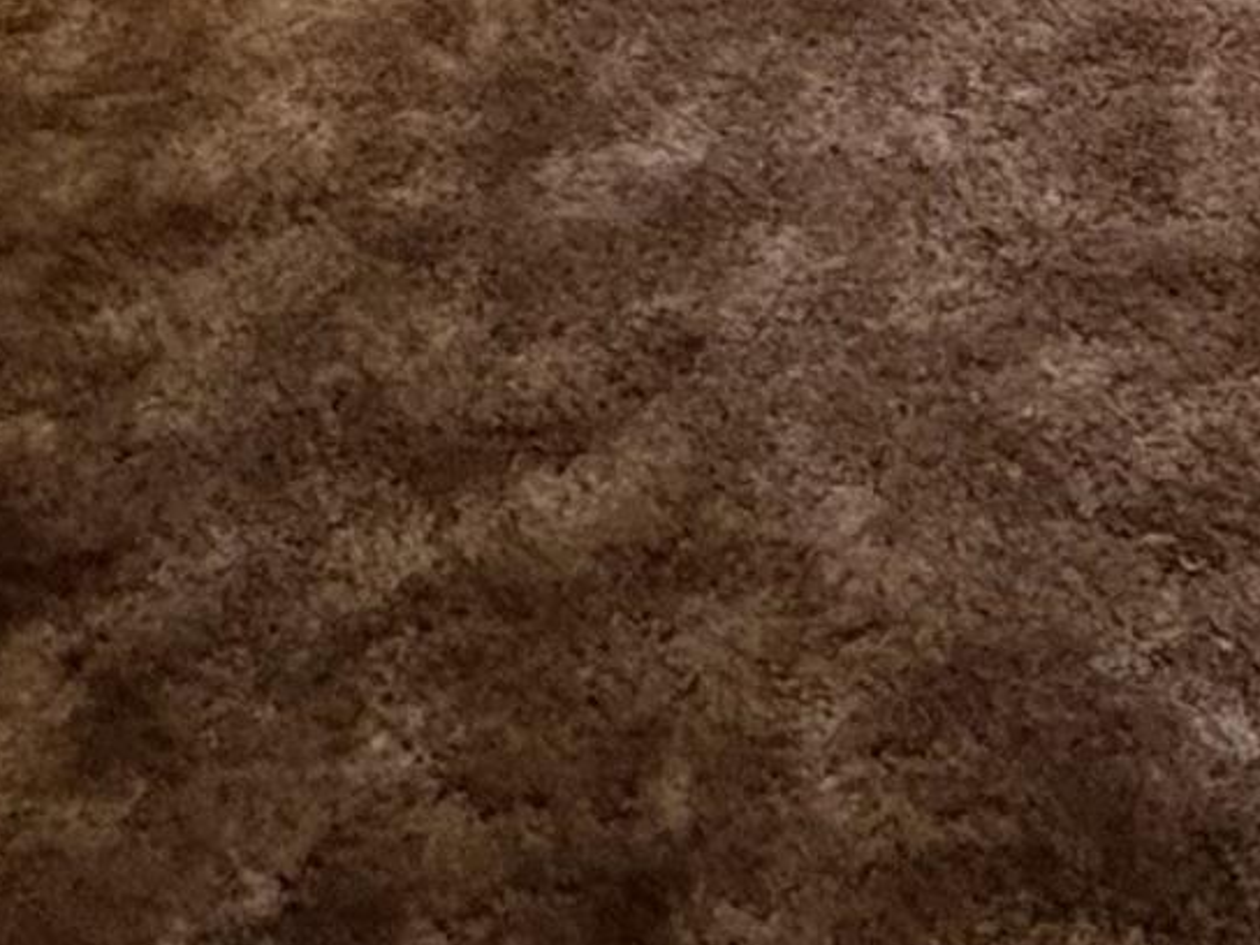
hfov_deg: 24.0
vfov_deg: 14.1
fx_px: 2876
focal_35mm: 79
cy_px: -1204
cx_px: 1133
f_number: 2.2
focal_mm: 2.22
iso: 640
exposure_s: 1/40
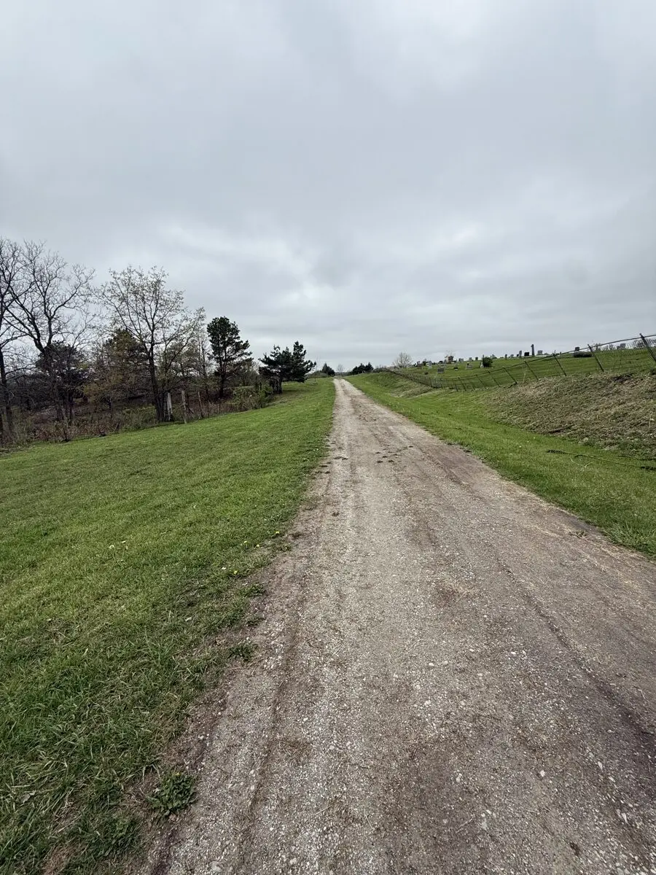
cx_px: 328
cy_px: 438
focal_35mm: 14
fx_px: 354
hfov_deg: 85.7
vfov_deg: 102.1
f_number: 2.2
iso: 50
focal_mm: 2.22
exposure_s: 1/1399
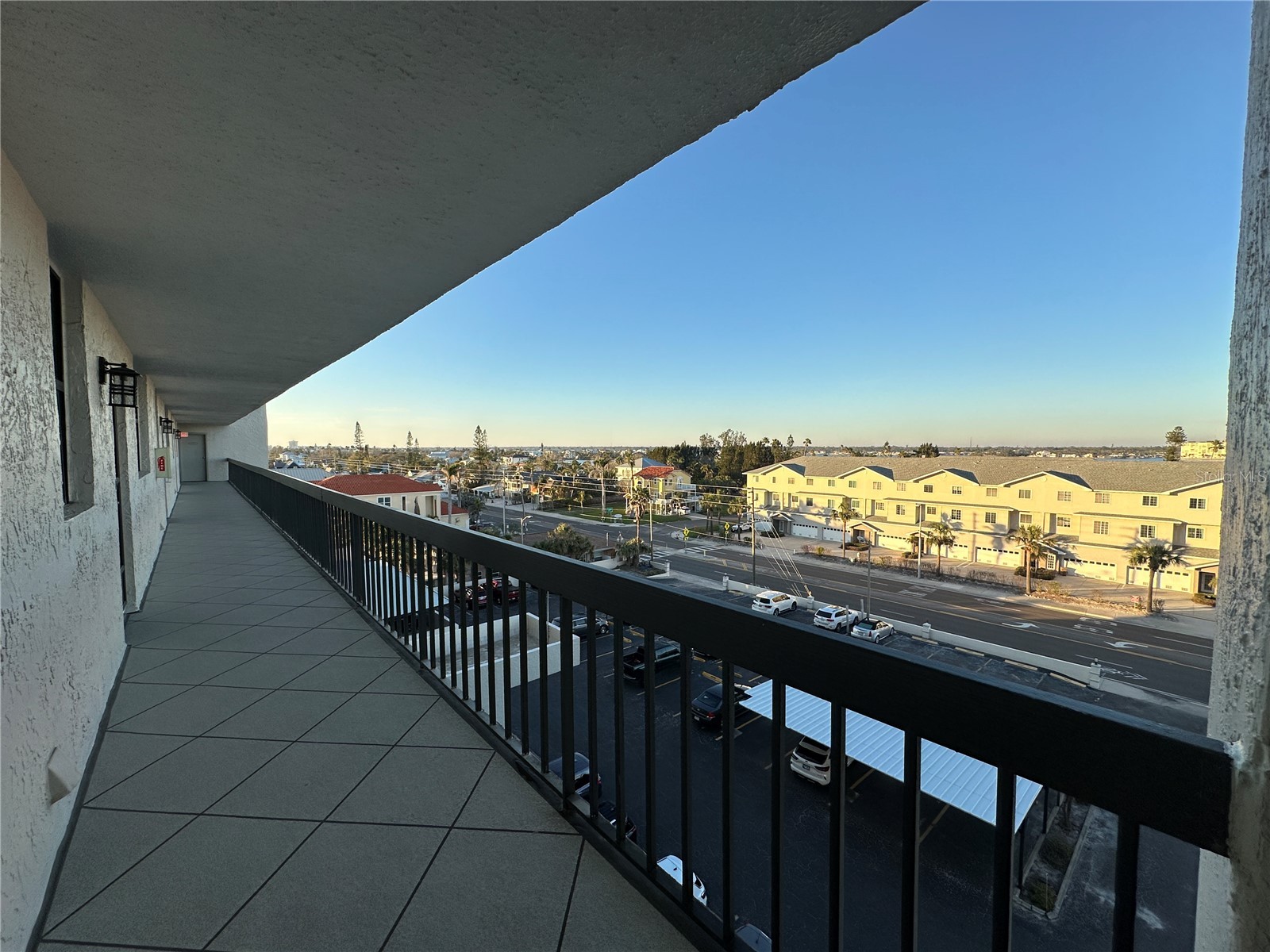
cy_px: 476
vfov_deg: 85.7
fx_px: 514
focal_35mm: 14
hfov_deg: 102.1
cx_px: 635
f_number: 2.2
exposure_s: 1/947
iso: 40
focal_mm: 2.22
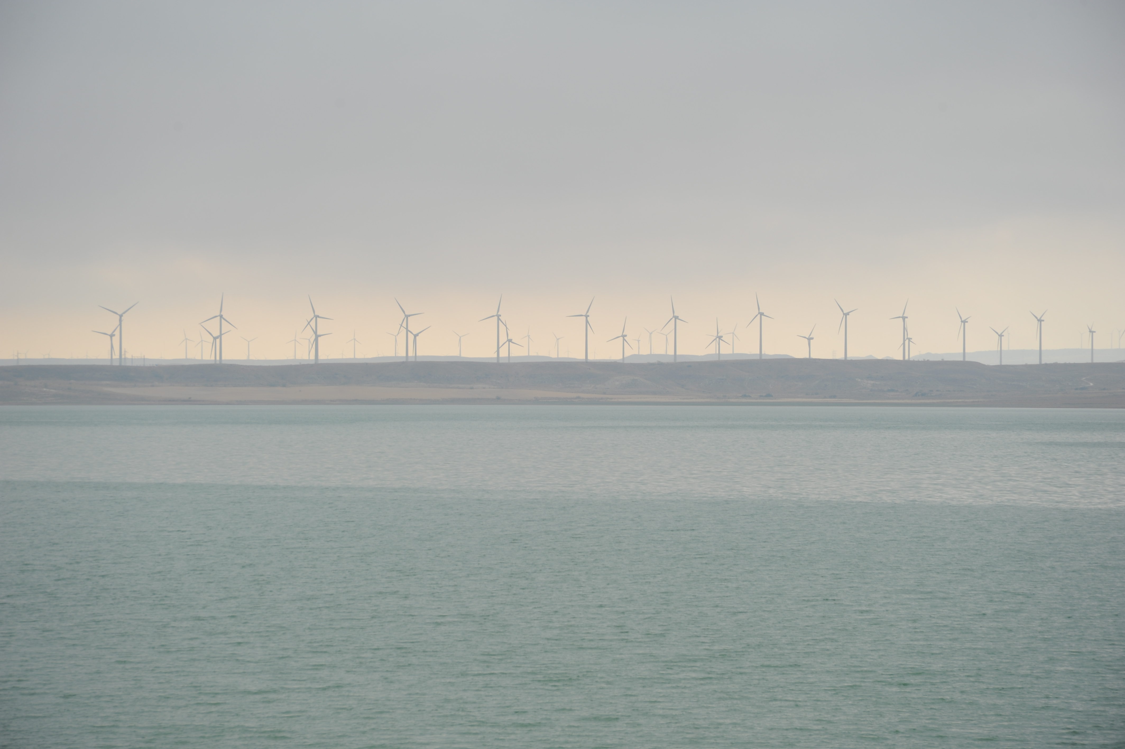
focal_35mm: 120
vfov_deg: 11.4
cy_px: 374
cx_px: 562
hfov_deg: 17.1
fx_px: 3748
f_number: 9
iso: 200
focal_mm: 120
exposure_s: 1/320
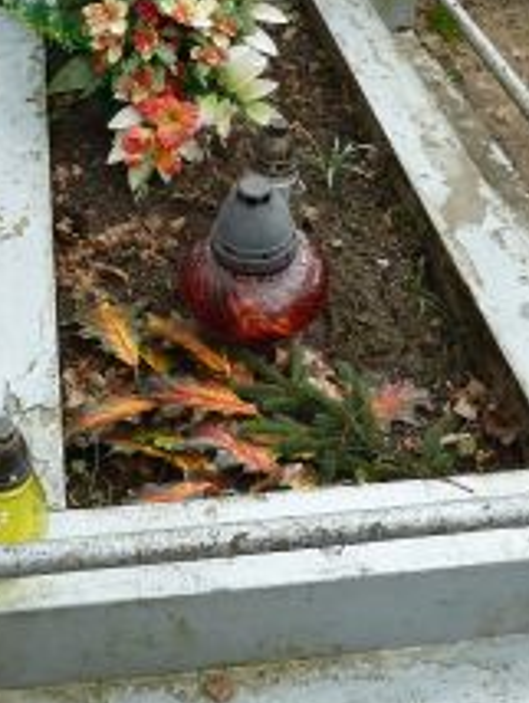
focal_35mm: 56
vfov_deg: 33.3
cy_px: 135
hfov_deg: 26.1
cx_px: 197
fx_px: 1139
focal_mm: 4.1
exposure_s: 1/200
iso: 80
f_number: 4
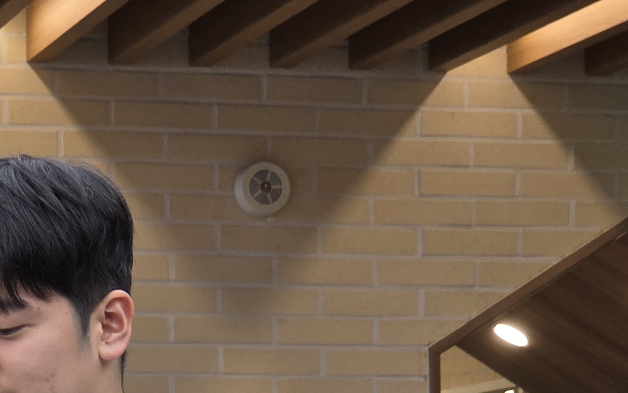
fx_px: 2961
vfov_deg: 7.5
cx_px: -19
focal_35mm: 173
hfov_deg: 12.0
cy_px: 509
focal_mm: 7
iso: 64
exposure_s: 1/120
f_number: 2.4
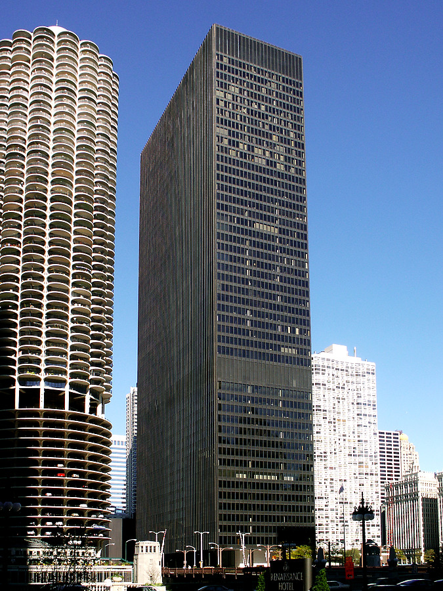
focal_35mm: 35
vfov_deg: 52.6
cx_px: 222
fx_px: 597
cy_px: 296
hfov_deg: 40.7
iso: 64
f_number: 6.7
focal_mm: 7.18
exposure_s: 1/180
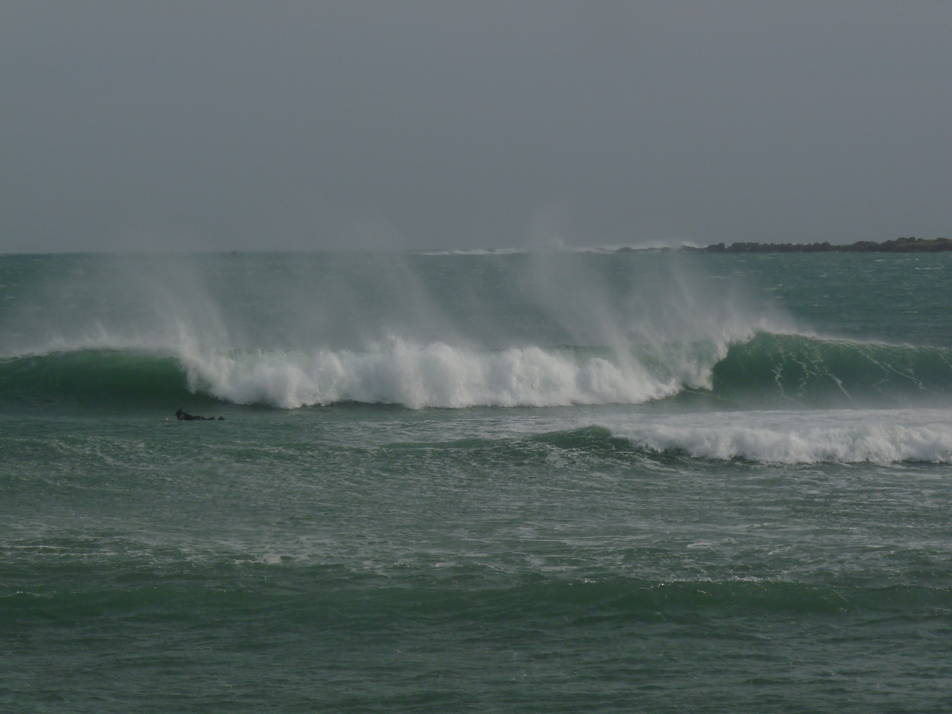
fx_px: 6490
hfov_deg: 8.4
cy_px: 357
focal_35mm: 236
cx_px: 476
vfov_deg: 6.3
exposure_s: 1/500
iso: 100
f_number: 7.1
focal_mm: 41.9
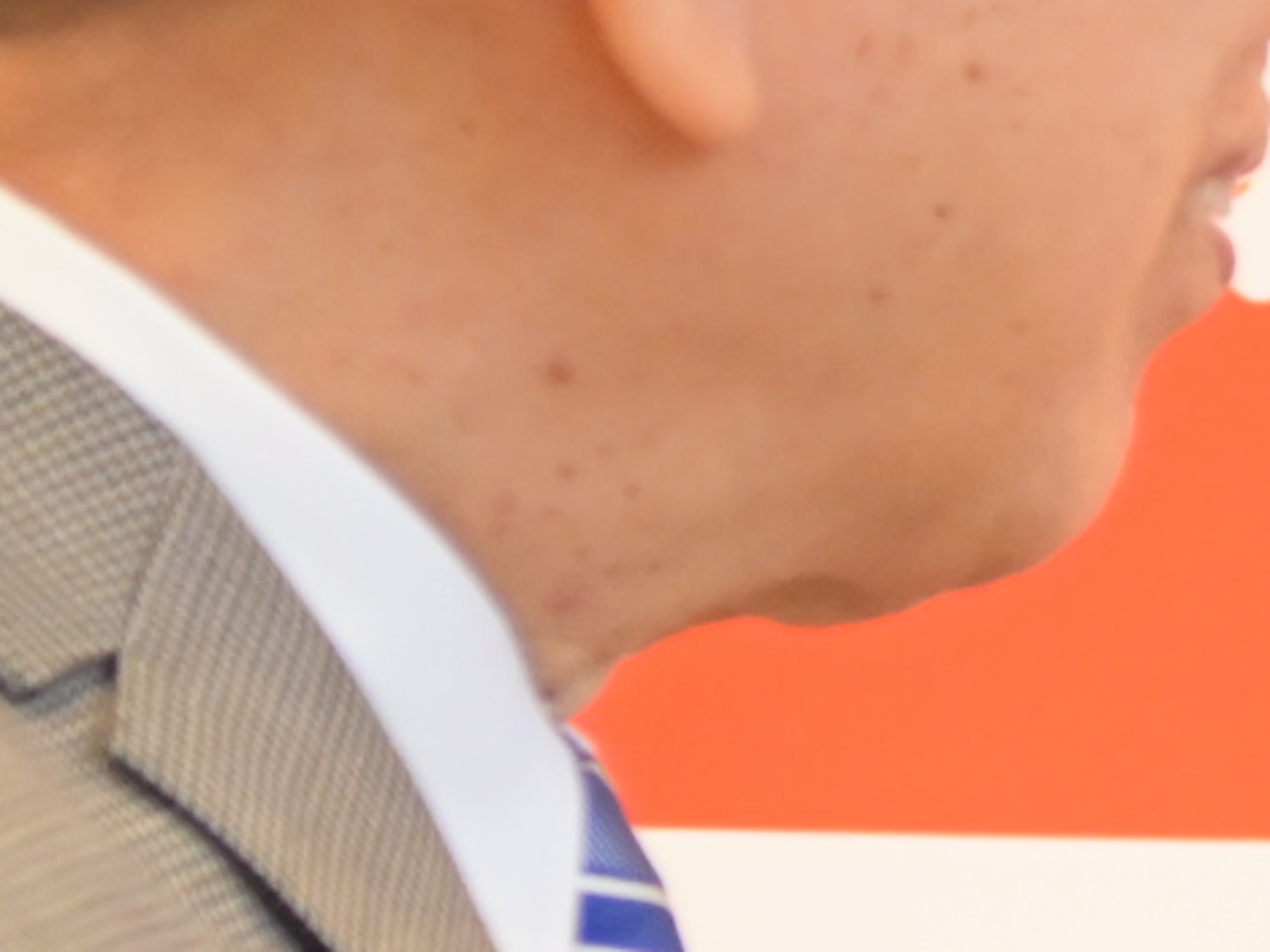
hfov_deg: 3.8
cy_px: 678
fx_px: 18858
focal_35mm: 514
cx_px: 3498
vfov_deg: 2.9
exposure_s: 1/160
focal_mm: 62
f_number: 4
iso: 1600
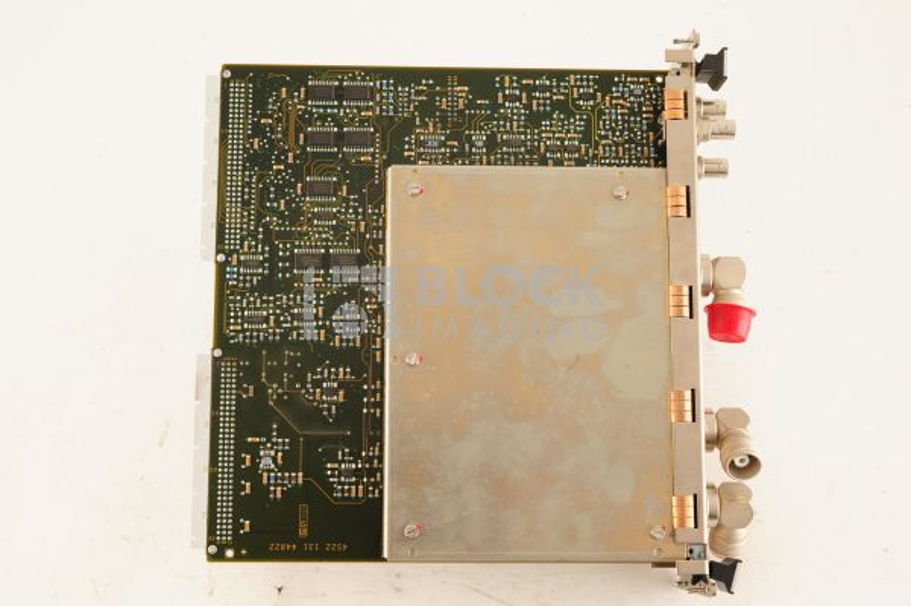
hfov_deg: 39.6
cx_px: 456
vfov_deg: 26.9
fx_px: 1264
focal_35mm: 50
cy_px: 303
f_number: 13
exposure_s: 1/160
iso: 1600
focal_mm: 50
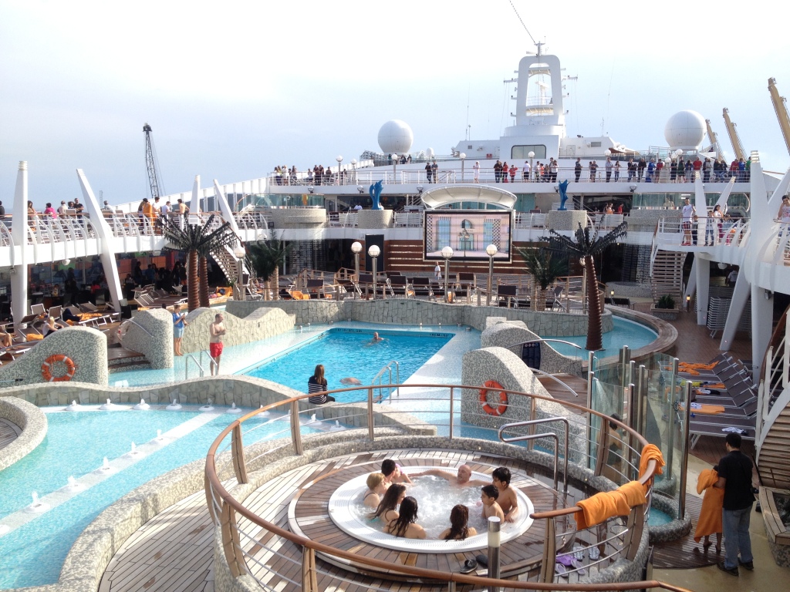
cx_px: 395
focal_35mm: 35
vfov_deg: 40.7
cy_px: 296
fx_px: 799
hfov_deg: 52.6
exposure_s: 1/613
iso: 50
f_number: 2.4
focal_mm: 4.28
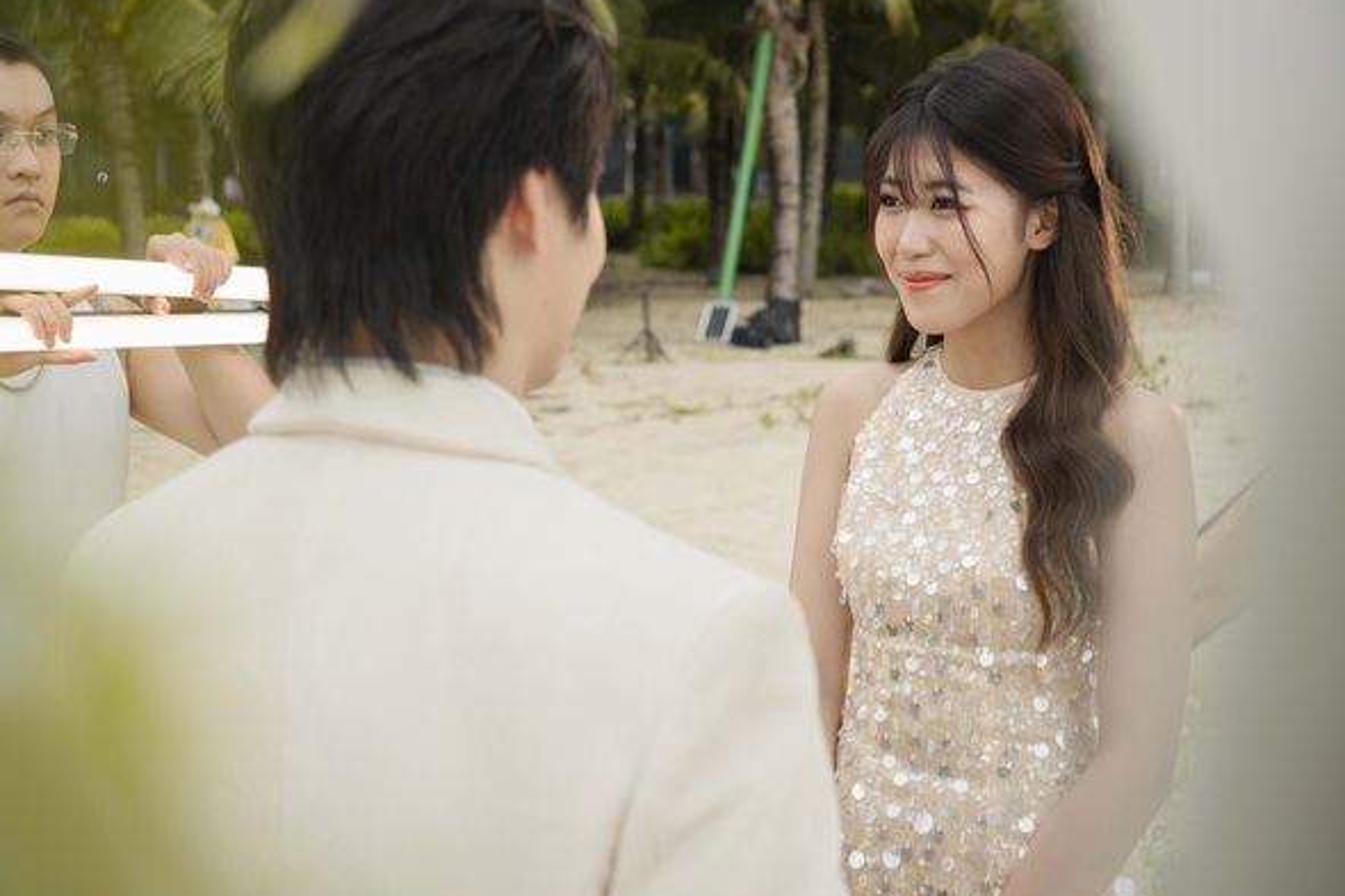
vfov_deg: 25.7
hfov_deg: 37.7
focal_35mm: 53
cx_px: 577
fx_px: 1963
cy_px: 386
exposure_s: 1/1600
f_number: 2.8
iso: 320
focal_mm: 28.3
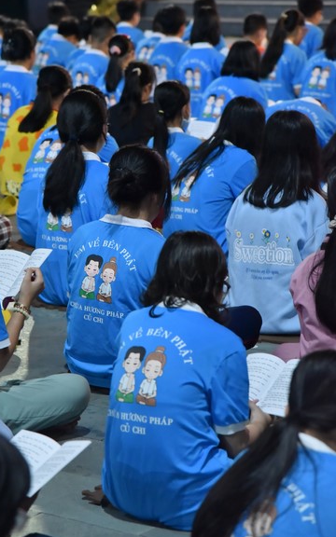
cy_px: 249
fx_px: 2022
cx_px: 135
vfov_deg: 15.1
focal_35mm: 138
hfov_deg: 9.5
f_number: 5
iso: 5000
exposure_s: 1/100
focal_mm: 120
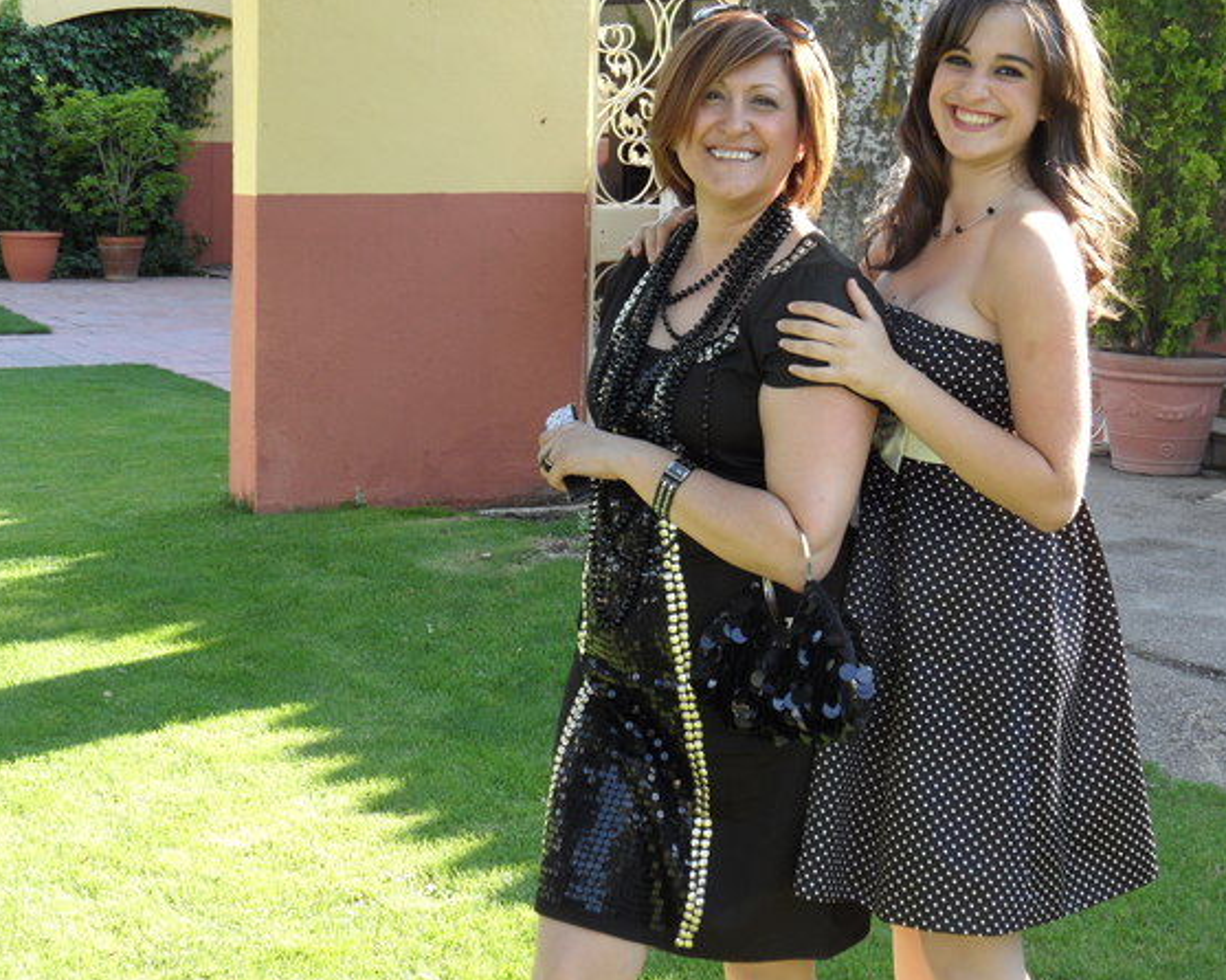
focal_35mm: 56
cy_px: 457
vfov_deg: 27.1
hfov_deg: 33.6
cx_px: 653
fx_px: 2031
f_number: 3.8
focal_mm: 8.2
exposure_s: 1/90
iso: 100
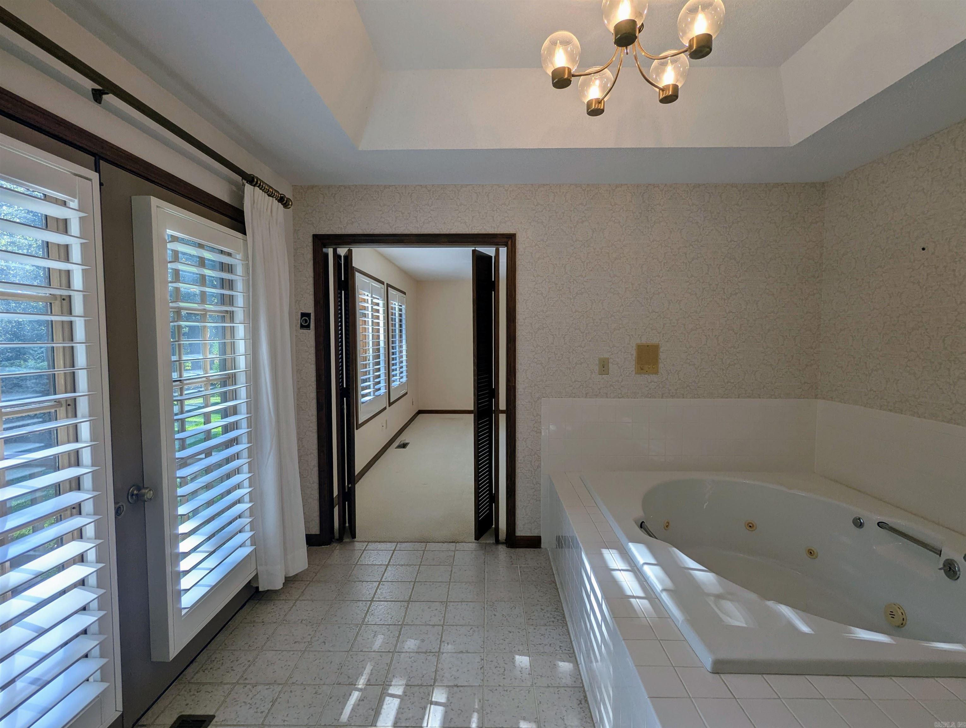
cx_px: 483
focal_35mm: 16
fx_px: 447
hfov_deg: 94.4
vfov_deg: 78.2
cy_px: 364
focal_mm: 2.35
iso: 40
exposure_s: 1/120
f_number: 2.2
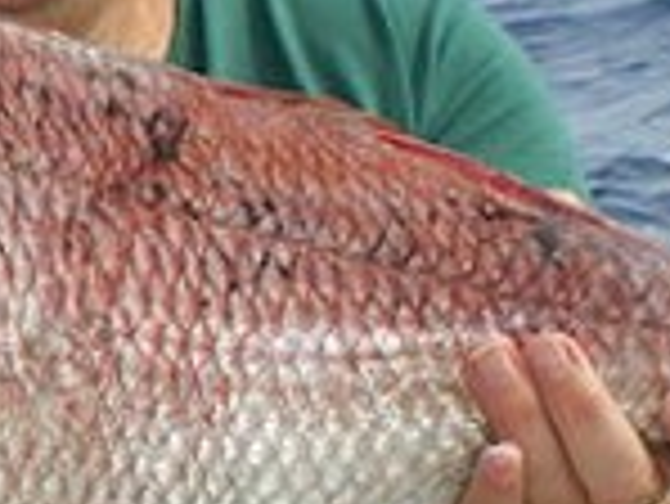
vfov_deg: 9.8
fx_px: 2944
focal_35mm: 152
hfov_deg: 12.7
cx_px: -76
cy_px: 333
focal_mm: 6.3
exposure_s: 1/320
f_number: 4.6
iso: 50
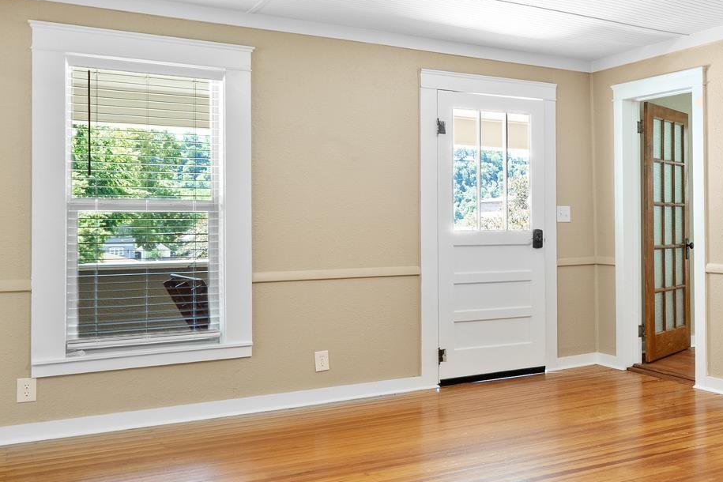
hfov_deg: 42.1
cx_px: 696
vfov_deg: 32.5
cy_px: 186
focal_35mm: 41
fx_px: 823
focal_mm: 10
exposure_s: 1/1.25
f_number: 9
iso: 200
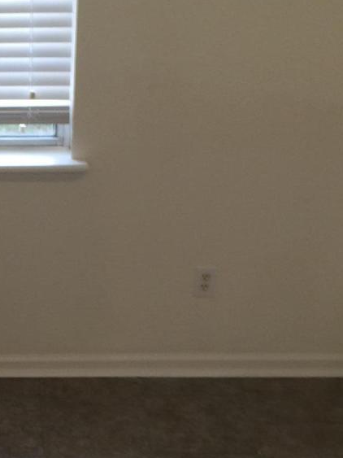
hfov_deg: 14.0
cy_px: 428
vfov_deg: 18.7
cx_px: -59
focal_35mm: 103
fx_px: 1361
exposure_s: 1/30
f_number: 2.2
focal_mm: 4.15
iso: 40
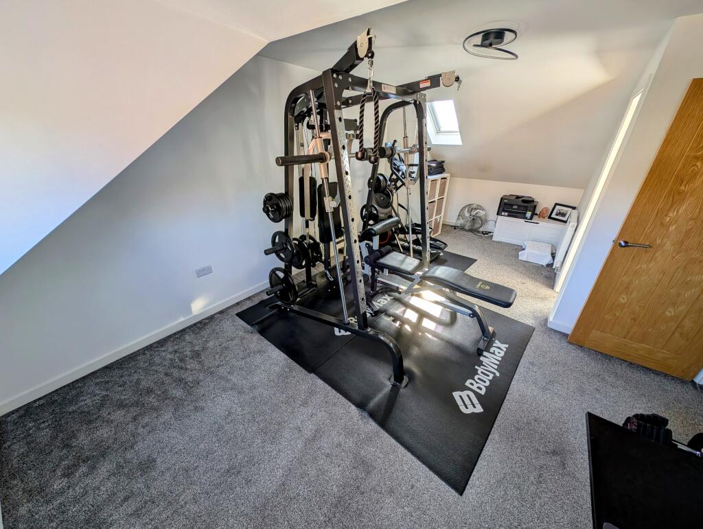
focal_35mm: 12
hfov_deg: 110.5
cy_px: 264
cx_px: 352
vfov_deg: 94.6
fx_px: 244
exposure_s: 1/51.2
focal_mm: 2.23
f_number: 1.95
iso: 39
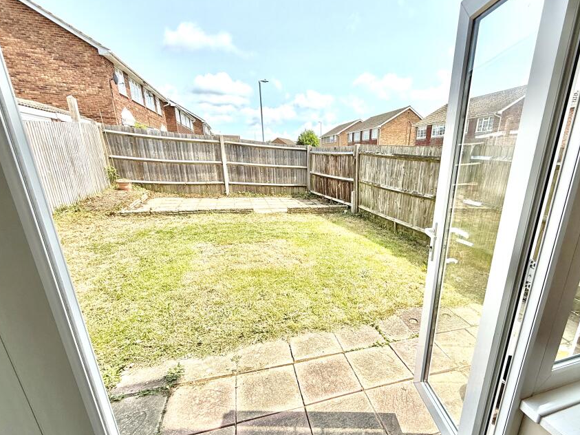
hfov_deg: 90.1
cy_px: 255
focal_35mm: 17
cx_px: 342
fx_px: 285
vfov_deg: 74.1
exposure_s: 1/1431
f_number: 2.2
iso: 50
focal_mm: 2.22
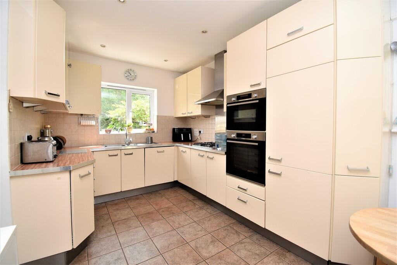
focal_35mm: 15
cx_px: 198
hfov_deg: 100.4
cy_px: 132
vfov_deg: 77.3
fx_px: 165
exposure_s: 1/125
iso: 320
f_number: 5.6
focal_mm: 10
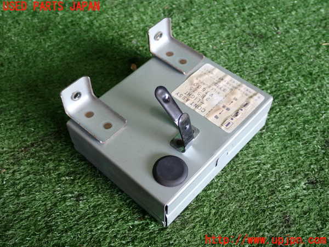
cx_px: 164
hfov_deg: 45.8
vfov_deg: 35.1
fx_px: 390
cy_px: 124
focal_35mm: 41
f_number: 2.8
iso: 200
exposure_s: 1/50
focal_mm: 7.31
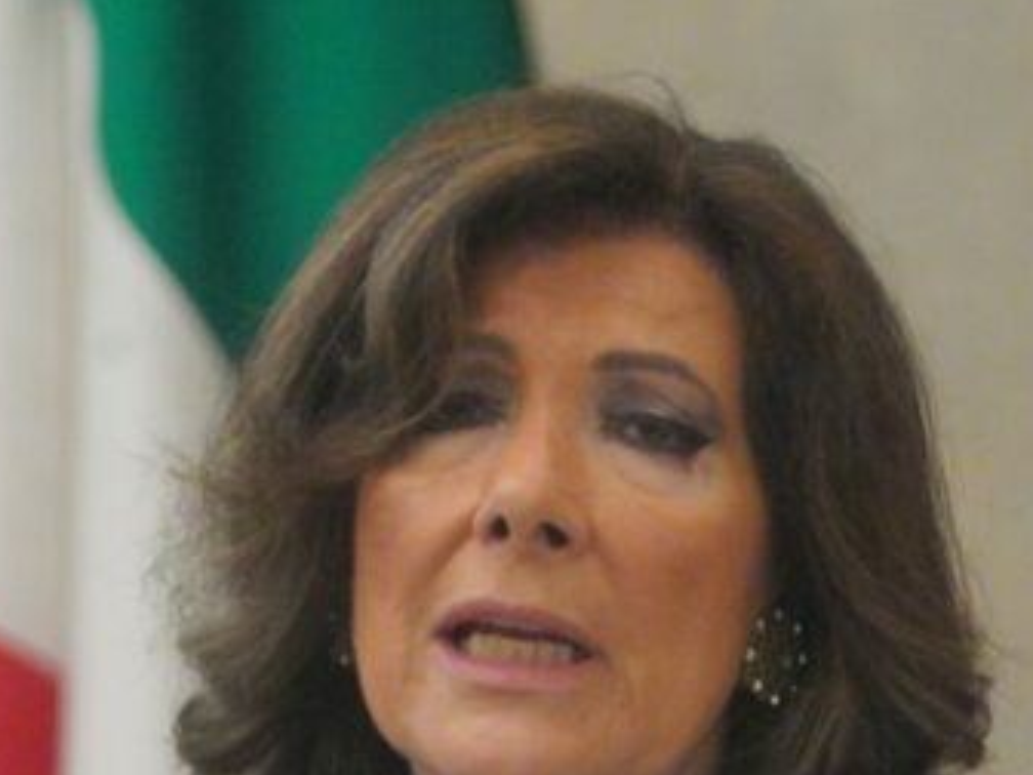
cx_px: 452
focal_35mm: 880
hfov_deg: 2.3
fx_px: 26261
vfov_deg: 1.7
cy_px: 730
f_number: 5.6
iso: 12800
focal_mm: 400
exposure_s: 1/125
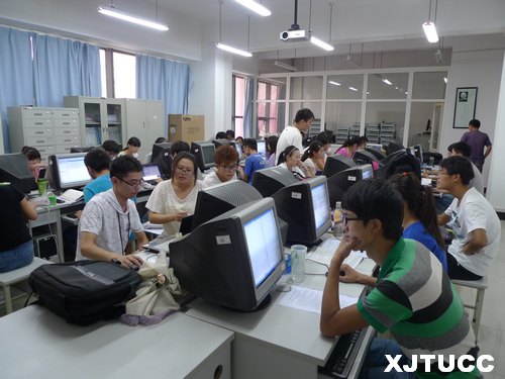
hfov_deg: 71.6
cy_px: 190
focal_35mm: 24
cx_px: 252
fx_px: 350
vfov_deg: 56.8
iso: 160
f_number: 2
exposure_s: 1/30
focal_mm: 5.1
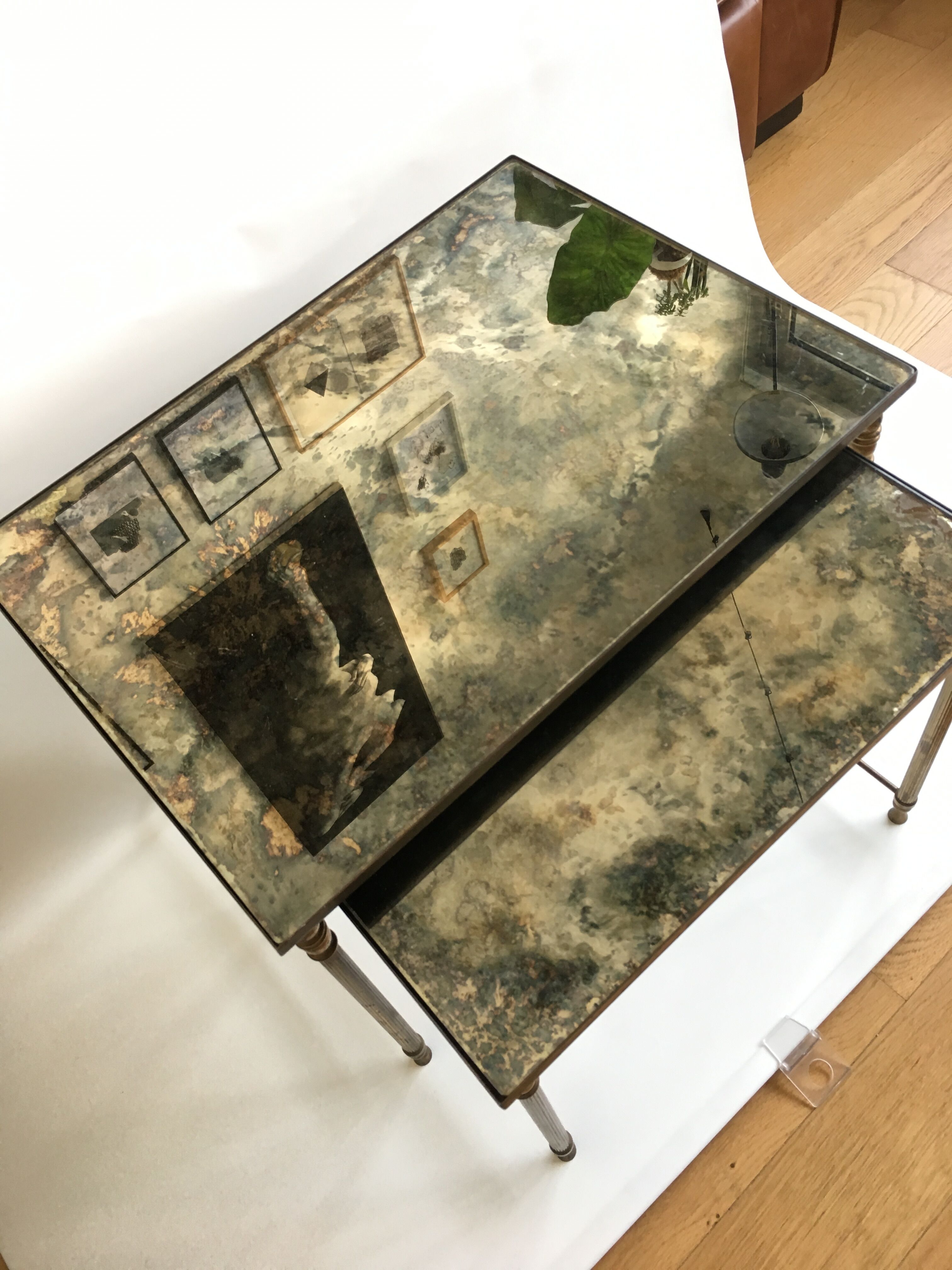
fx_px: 1063
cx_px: 476
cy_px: 635
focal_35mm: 29
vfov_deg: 61.7
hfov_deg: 48.2
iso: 50
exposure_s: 1/33
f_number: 2.2
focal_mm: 4.15
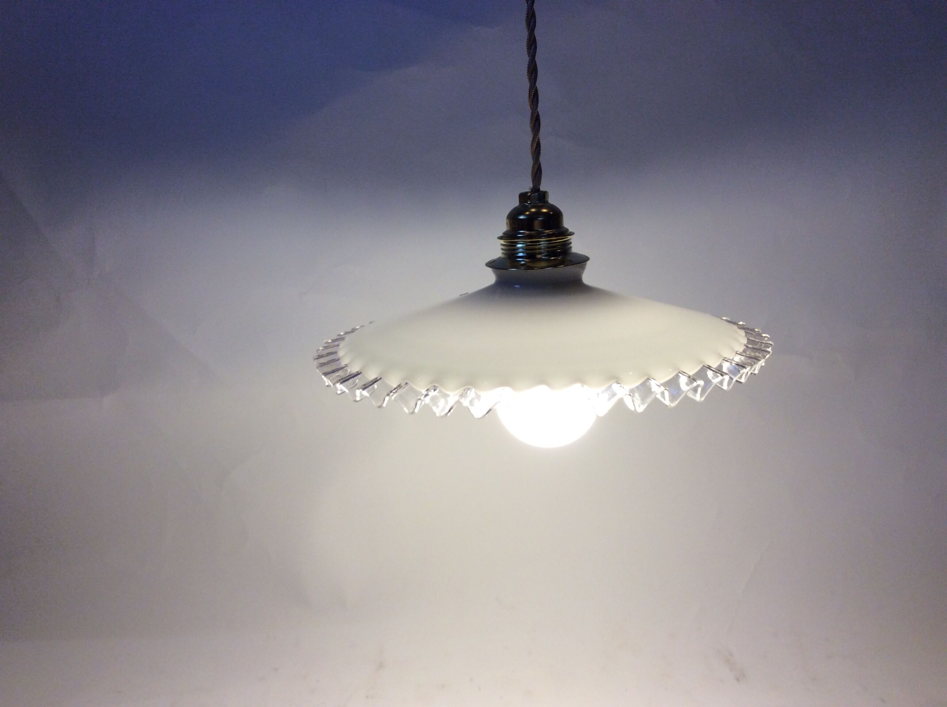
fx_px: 874
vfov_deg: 44.1
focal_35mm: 32
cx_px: 474
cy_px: 354
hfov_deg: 56.9
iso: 50
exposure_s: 1/100
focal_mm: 3.3
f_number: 2.4
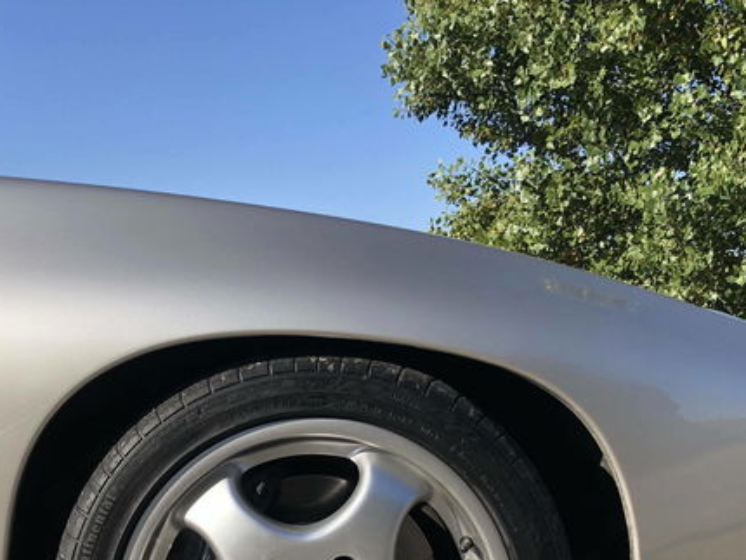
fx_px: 1078
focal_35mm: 50
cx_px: 295
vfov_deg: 28.1
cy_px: 494
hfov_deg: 38.0
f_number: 1.8
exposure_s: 1/1200
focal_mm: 3.99
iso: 20
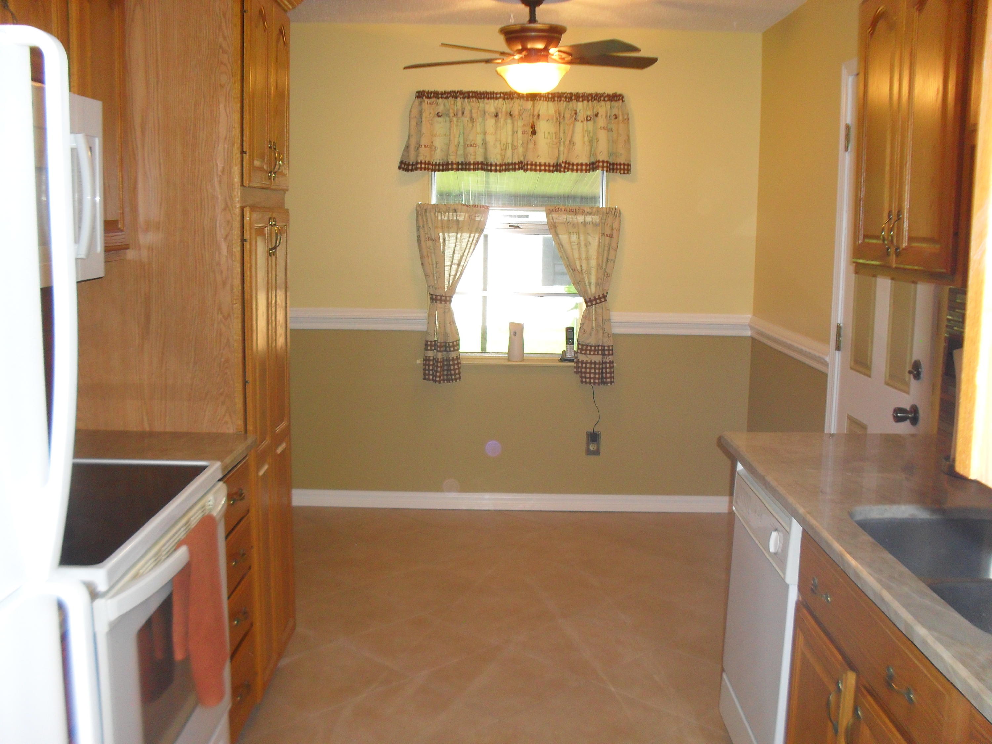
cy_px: 372
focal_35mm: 35
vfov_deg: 40.7
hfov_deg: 52.6
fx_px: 1003
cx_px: 496
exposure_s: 1/45
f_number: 3.2
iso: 200
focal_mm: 6.3
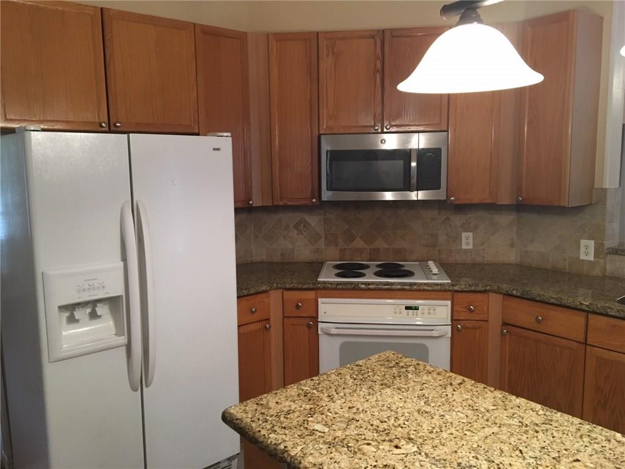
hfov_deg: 61.7
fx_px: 524
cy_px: 234
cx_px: 312
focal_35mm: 29
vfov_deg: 48.2
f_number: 2.2
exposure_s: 1/24
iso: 200
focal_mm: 4.15
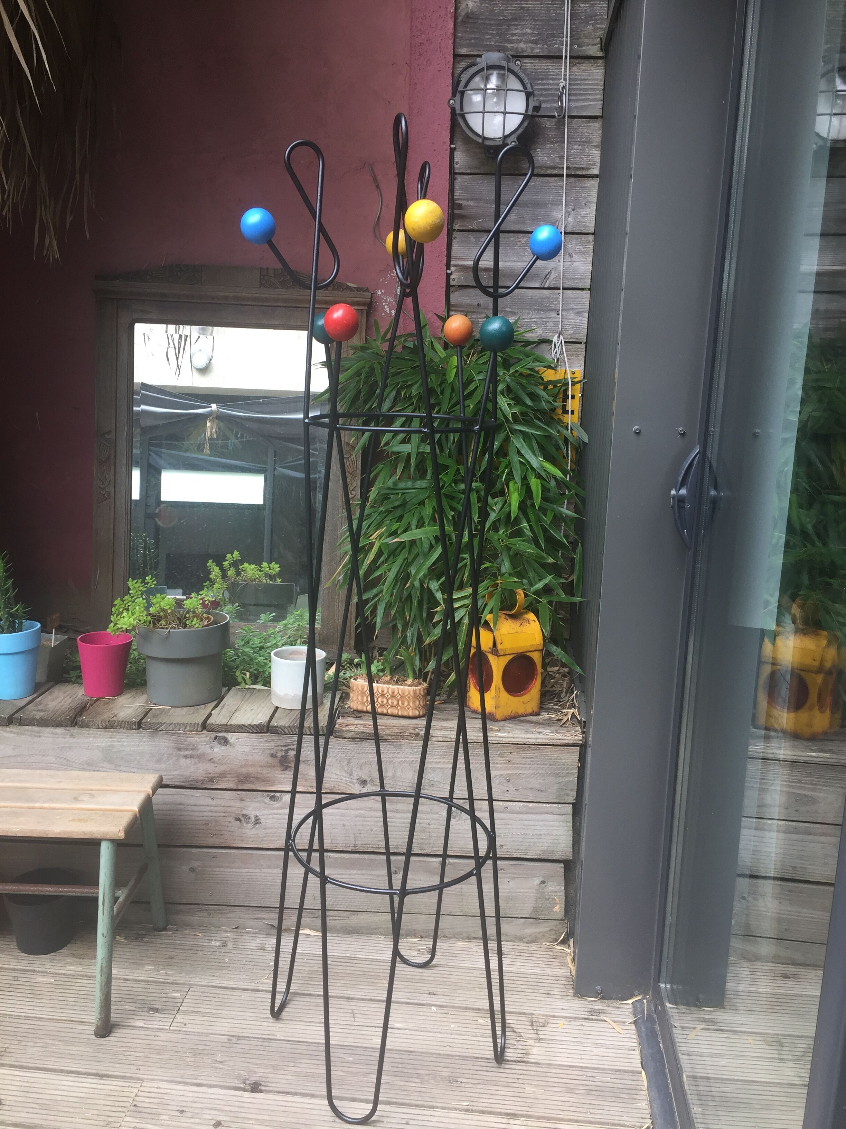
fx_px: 945
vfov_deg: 61.7
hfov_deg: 48.2
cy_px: 564
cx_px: 423
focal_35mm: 29
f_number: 2.2
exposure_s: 1/100
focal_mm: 4.15
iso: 50
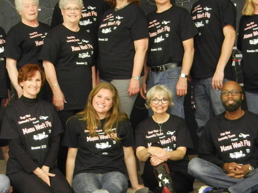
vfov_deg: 17.5
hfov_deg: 23.3
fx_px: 626
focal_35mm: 84
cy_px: 69
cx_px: 109
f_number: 3.8
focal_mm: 8.1
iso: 560
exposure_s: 1/15
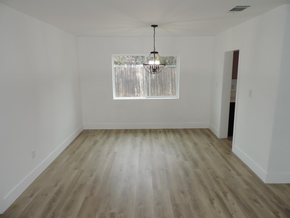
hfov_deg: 71.6
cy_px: 109
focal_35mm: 24
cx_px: 145
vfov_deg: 56.8
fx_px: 201
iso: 80
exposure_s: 1/40
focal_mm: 4.3
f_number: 3
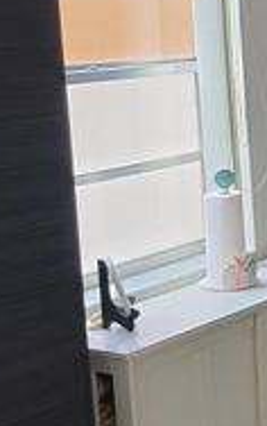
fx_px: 1010
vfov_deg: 23.8
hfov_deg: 12.1
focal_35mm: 87
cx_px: 636
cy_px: 180
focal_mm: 5.4
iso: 80
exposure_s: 1/119
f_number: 1.8
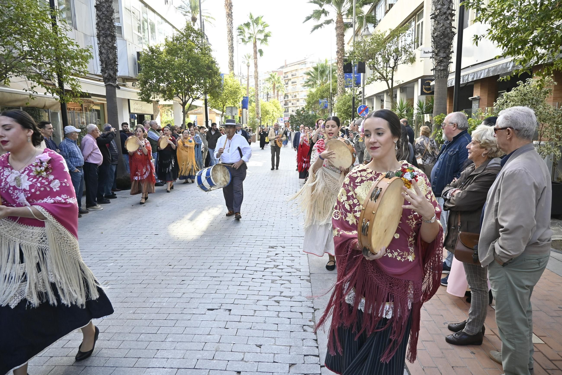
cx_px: 281
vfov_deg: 53.1
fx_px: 375
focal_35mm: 24
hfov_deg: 73.8
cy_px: 188
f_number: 4.5
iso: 400
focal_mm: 16
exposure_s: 1/320
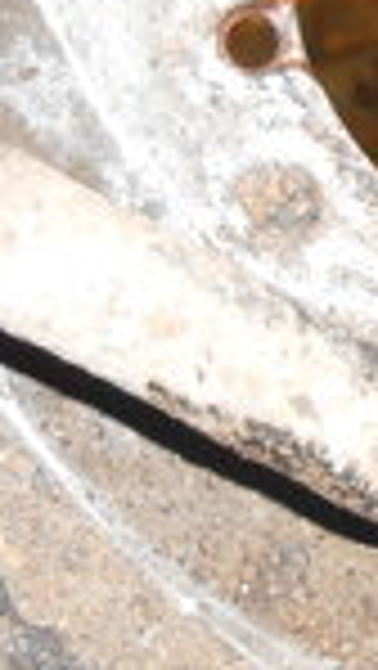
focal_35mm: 133
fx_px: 2366
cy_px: 34
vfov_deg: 15.9
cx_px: 531
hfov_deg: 8.9
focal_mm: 4.6
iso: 200
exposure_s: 1/25
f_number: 11.5
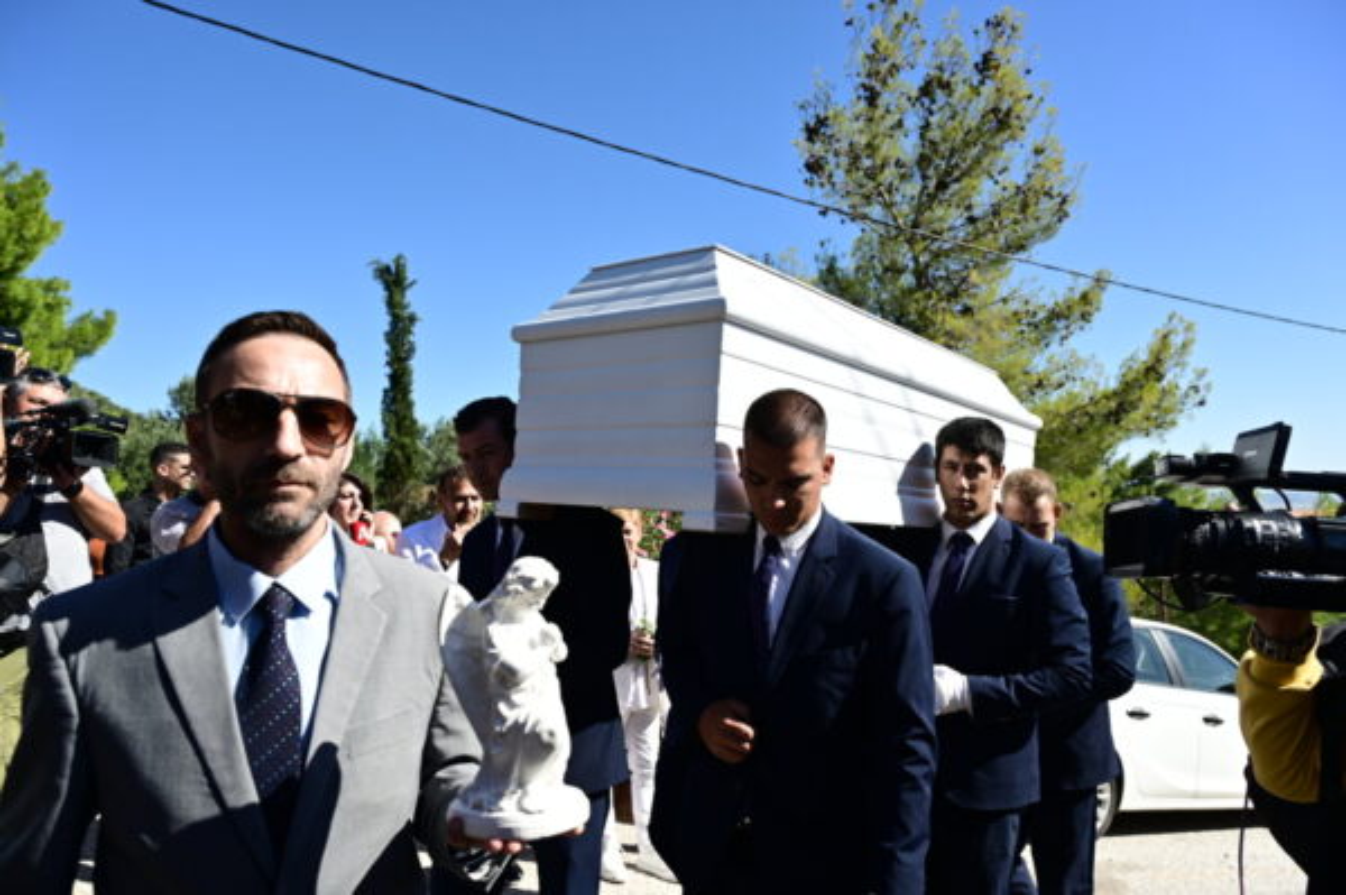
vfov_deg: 53.1
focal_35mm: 24
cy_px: 448
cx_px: 673
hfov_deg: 73.8
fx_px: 897
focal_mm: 24
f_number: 5
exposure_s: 1/800
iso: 100
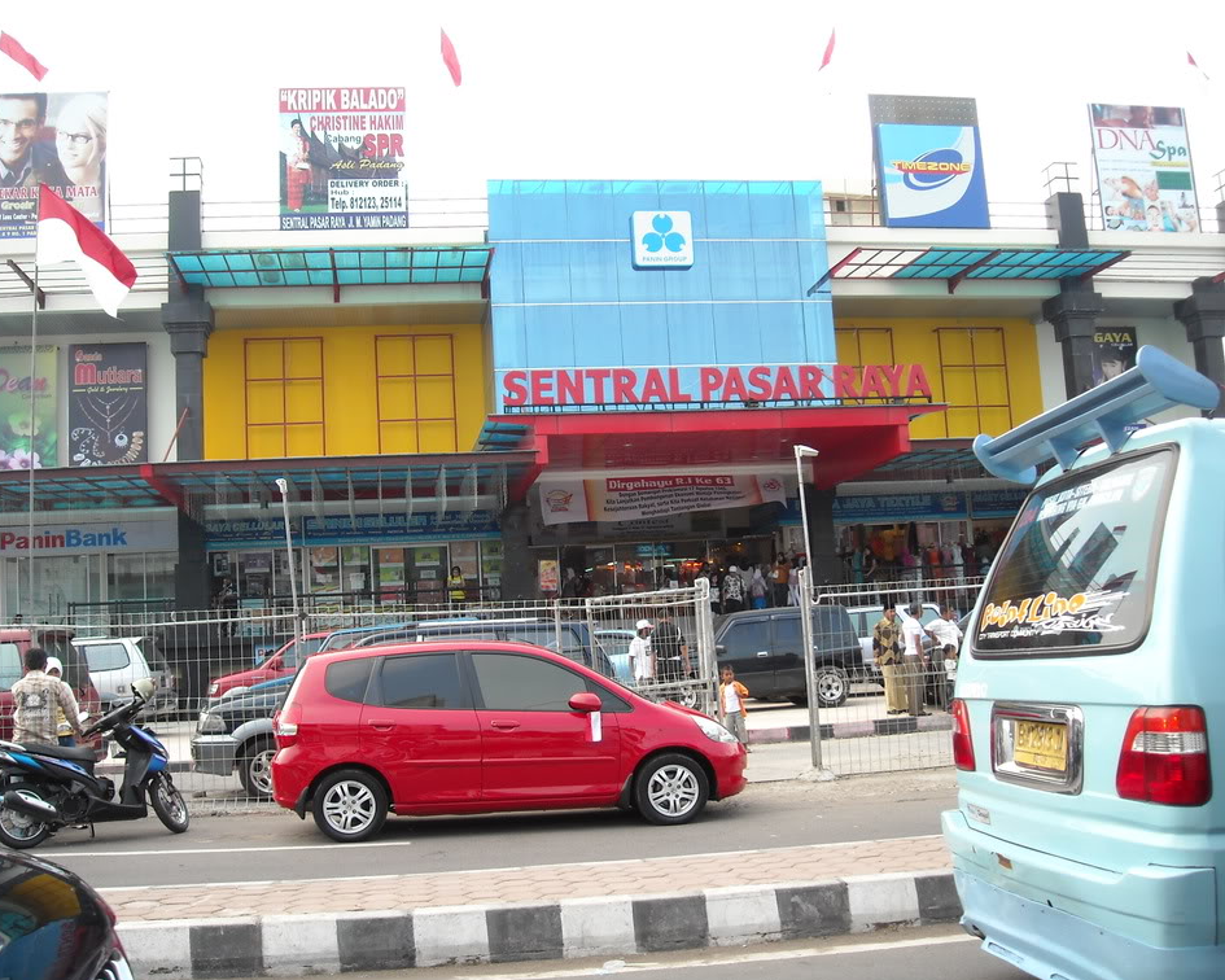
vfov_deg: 40.1
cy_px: 490
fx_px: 1341
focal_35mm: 37
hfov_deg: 49.0
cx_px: 563
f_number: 2.8
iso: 64
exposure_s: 1/201
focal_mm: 5.7
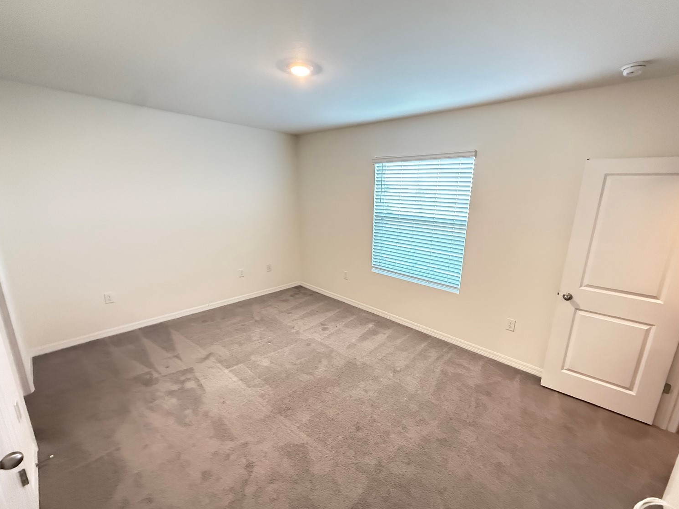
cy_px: 261
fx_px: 294
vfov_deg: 81.7
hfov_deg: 98.0
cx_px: 361
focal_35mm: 15
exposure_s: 1/40
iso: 1250
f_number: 2.2
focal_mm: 2.22
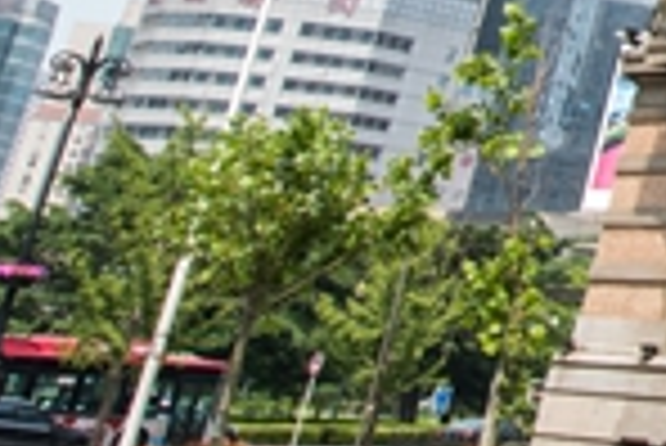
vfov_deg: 11.9
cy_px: -462
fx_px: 1889
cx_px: 1696
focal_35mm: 102
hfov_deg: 13.3
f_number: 16
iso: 200
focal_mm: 14
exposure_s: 1/100
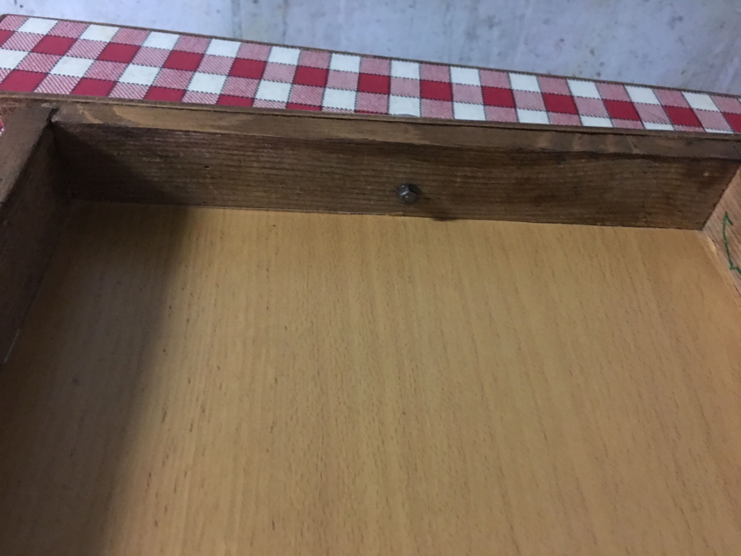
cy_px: 278
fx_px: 621
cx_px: 370
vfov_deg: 48.2
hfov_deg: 61.7
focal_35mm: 29
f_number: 2.2
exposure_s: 1/4
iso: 160
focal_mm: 4.15
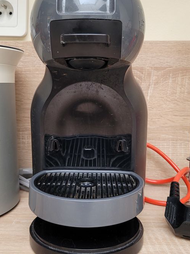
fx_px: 286
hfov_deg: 36.8
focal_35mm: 39
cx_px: 85
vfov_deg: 47.5
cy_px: 97
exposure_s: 1/100
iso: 125
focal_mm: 5.4
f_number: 1.8
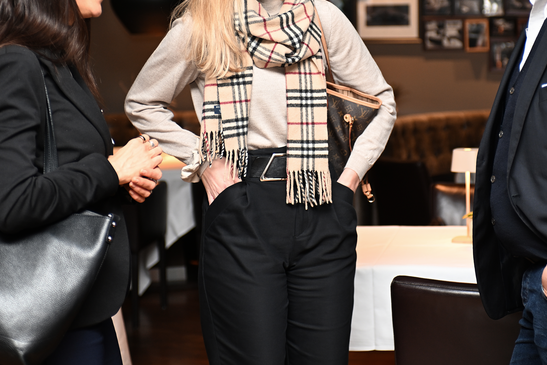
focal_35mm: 81
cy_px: 84
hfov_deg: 25.0
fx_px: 1231
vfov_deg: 16.8
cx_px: 335
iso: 500
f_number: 2.8
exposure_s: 1/60
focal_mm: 52
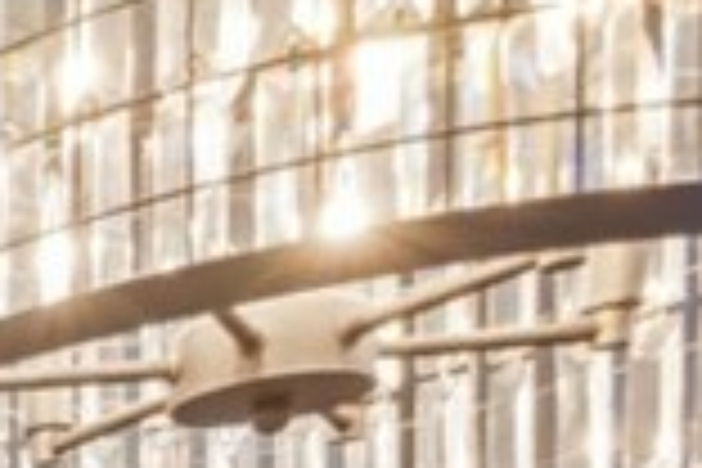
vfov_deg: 10.6
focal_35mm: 105
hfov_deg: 12.1
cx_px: -1264
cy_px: 1224
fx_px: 2047
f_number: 9
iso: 200
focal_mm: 16
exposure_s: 1/5
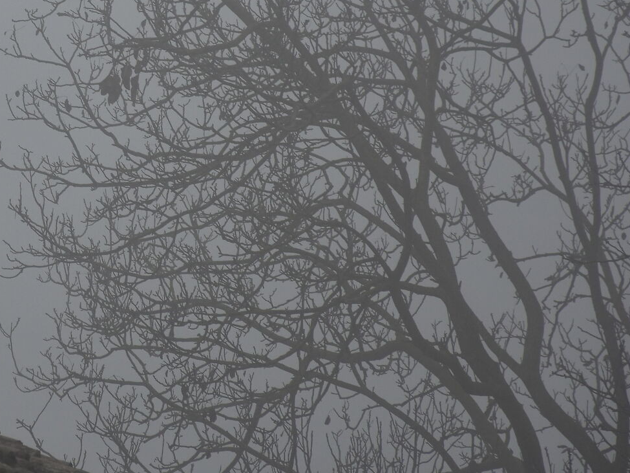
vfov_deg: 3.0
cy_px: 69
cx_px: 1
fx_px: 9044
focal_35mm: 497
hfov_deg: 4.0
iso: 200
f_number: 5.6
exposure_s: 1/250
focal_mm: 140
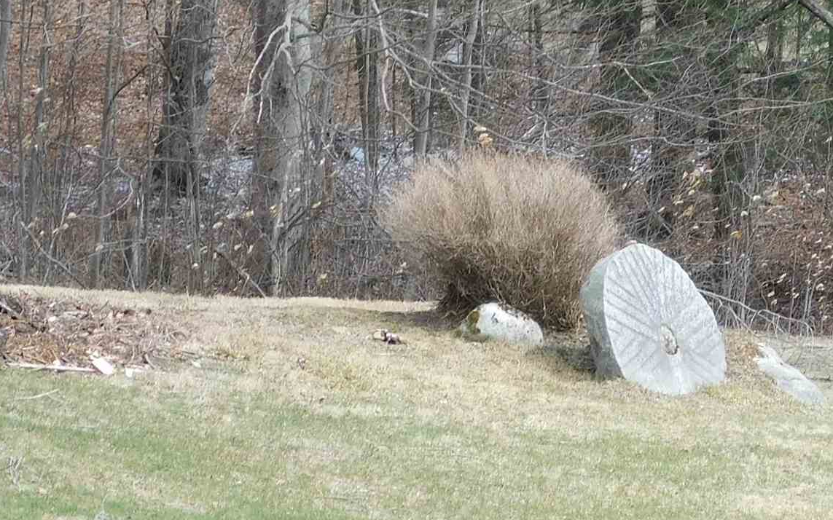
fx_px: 6401
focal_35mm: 282
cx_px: 649
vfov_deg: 4.7
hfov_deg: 7.4
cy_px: 112
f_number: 4.6
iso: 125
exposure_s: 1/160
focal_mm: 17.6
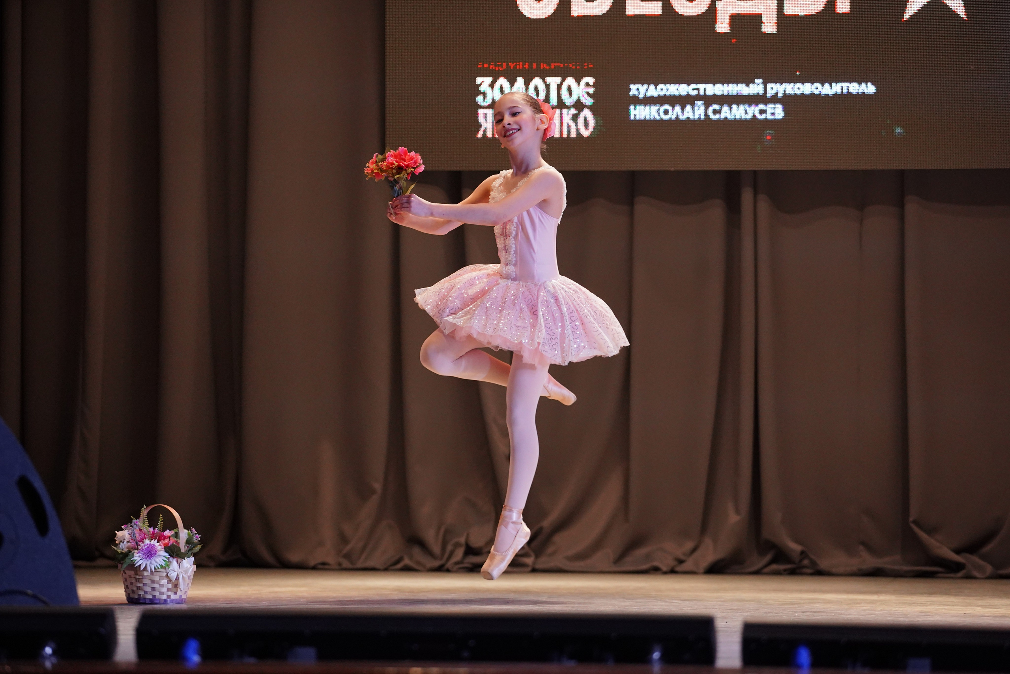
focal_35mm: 131
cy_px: 337
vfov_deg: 10.5
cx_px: 505
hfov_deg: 15.6
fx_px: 3675
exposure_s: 1/500
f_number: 4
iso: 3200
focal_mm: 131
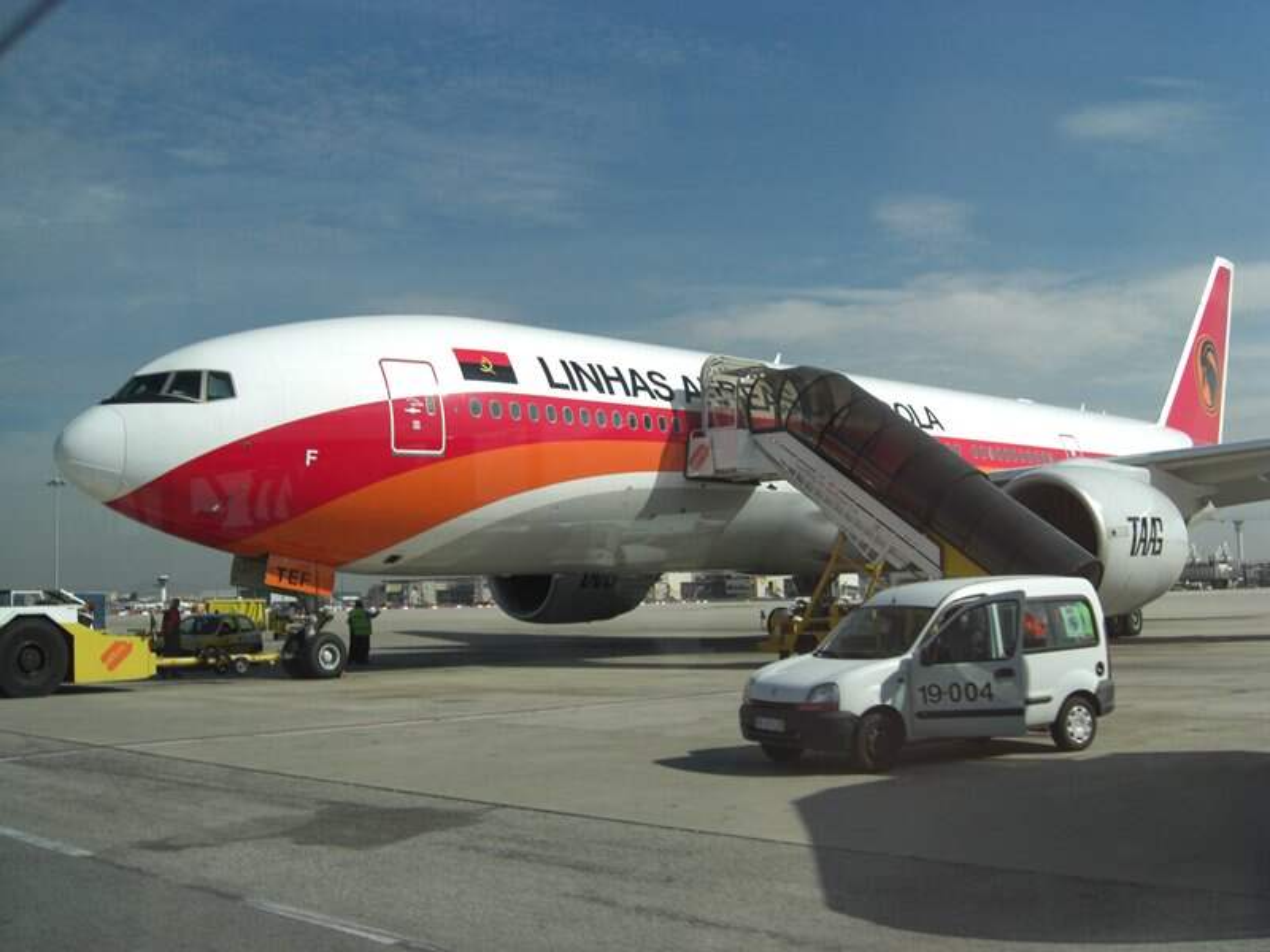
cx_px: 635
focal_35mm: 38
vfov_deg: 37.7
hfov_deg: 49.0
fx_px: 1394
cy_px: 476
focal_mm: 7.9
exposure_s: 1/200
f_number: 8
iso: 80
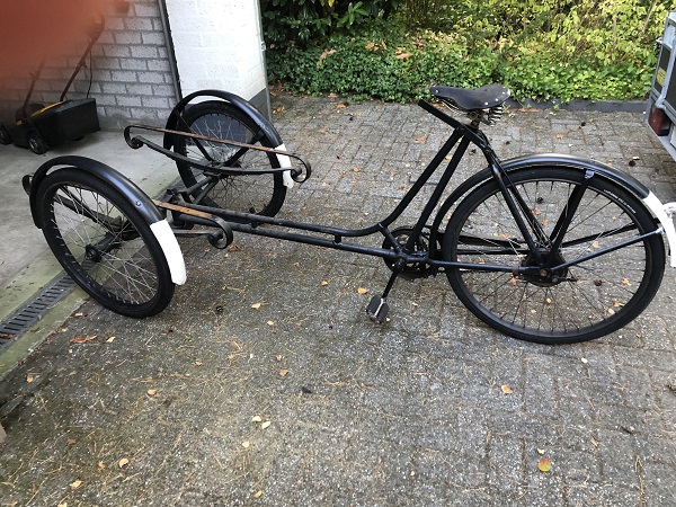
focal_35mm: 28
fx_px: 547
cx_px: 338
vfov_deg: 49.7
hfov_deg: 63.4
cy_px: 254
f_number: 1.8
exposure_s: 1/15
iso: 50
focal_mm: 3.99
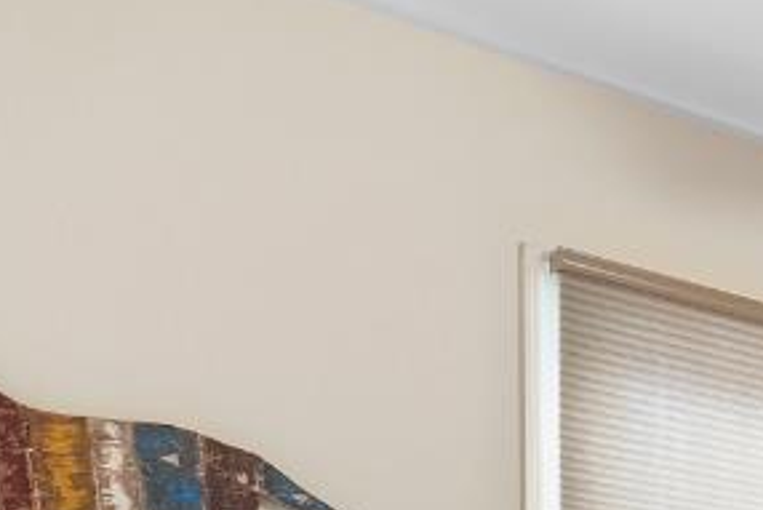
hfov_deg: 16.0
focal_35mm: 84
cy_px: 943
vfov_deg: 14.2
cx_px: 1689
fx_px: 1781
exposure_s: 1/2
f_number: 8
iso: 1250
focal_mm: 16
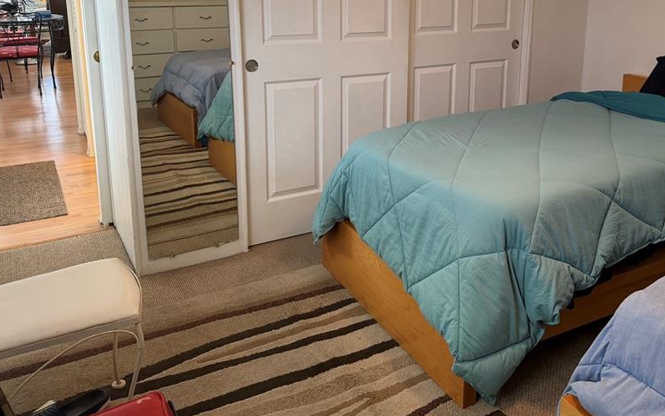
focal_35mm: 34
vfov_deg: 36.3
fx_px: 616
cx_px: 425
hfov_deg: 55.9
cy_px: 99
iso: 200
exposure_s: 1/60
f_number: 1.78
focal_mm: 6.76
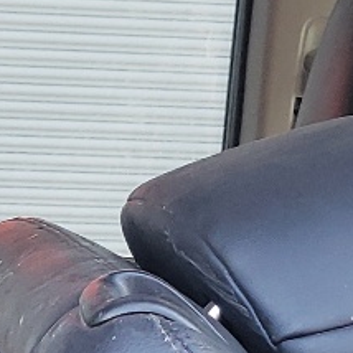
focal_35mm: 172
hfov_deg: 9.9
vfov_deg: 9.6
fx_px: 1984
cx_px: -142
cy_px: 668
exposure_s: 1/120
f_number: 1.5
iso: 76
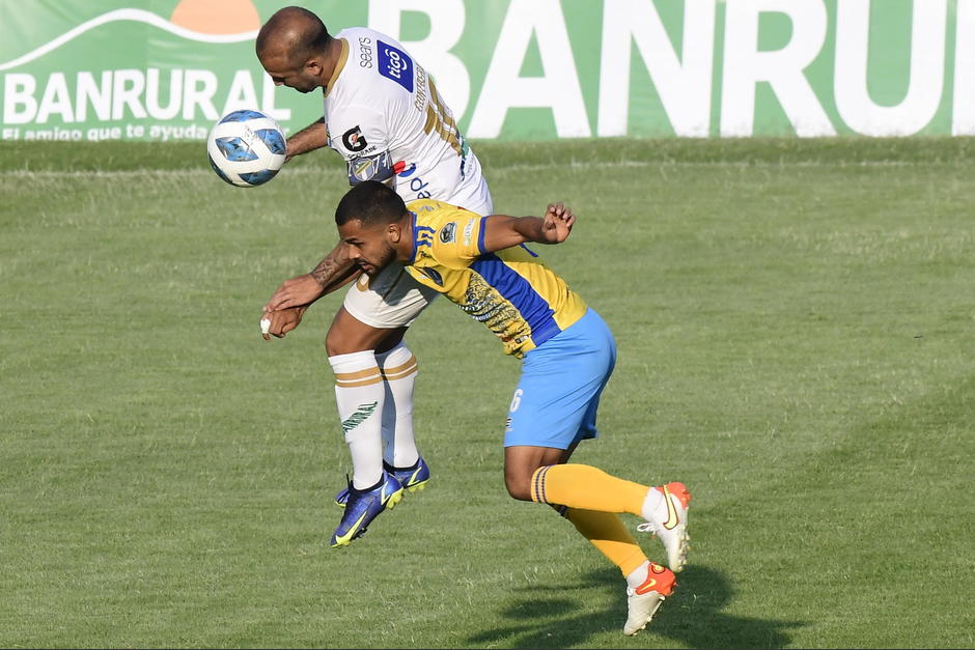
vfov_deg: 3.1
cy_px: 325
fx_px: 12189
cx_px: 488
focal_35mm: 450
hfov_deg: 4.6
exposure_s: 1/2000
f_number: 9
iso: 1000
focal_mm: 300
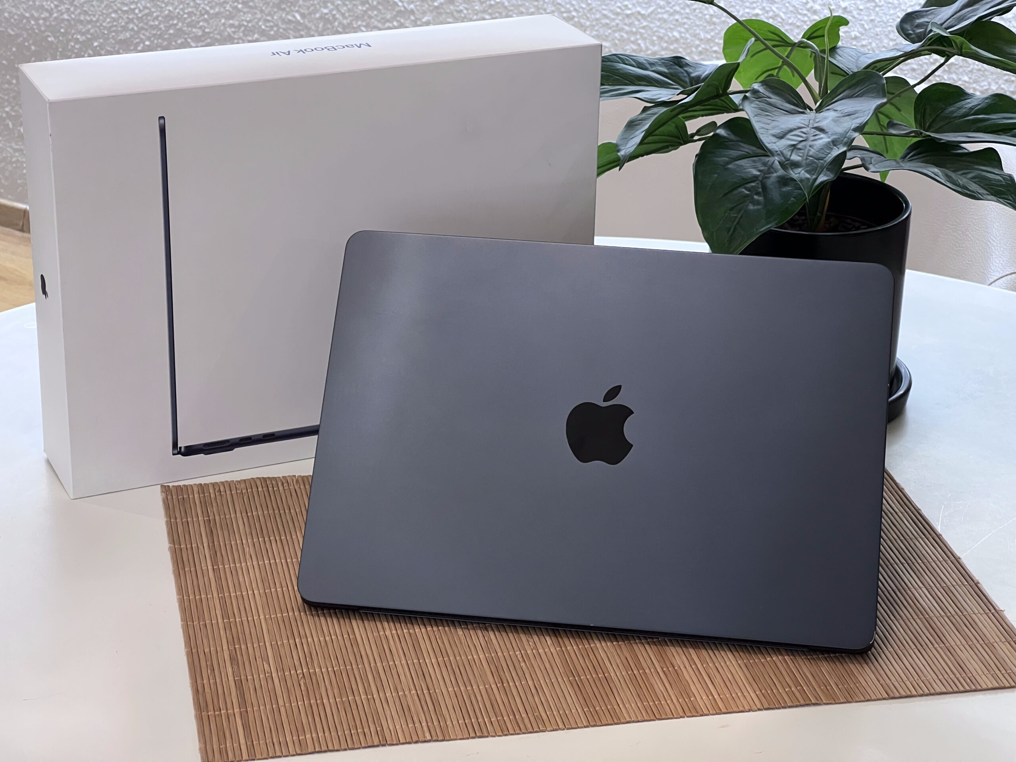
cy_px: 381
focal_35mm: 77
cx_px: 508
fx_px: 2260
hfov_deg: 25.3
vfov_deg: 19.1
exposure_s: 1/60
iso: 400
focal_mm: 9
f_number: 2.8
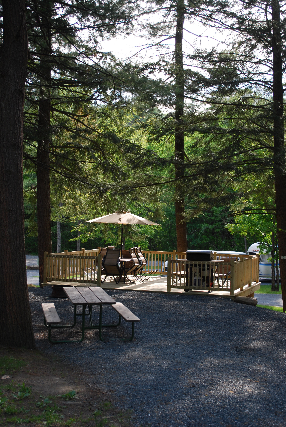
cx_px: 143
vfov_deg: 38.8
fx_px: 606
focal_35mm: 51
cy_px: 214
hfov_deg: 26.6
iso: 200
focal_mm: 34
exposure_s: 1/125
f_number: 5.6
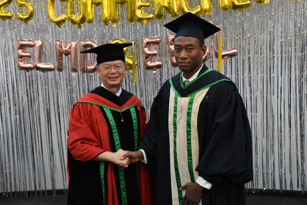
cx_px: 154
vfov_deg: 25.8
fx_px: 448
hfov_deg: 37.8
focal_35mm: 52
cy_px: 102
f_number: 7.1
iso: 10000
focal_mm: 35
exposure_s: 1/200
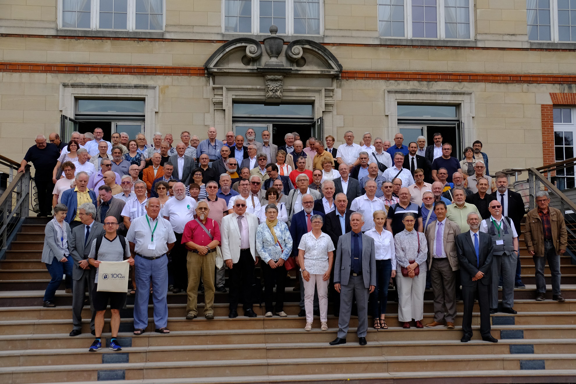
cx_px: 288
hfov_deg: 48.5
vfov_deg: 33.4
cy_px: 192
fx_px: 640
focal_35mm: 40
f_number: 5
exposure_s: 1/2900
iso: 1600
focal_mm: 26.6
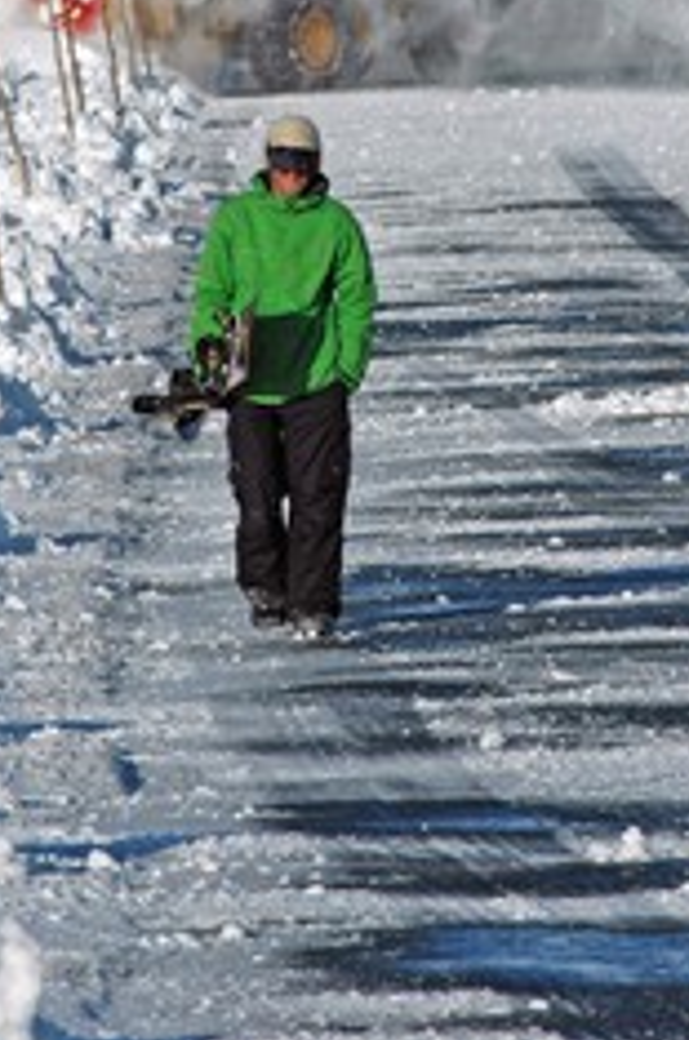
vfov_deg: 3.8
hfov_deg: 2.5
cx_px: 447
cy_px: 193
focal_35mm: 539
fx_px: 15542
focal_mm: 200
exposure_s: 1/1000
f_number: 8
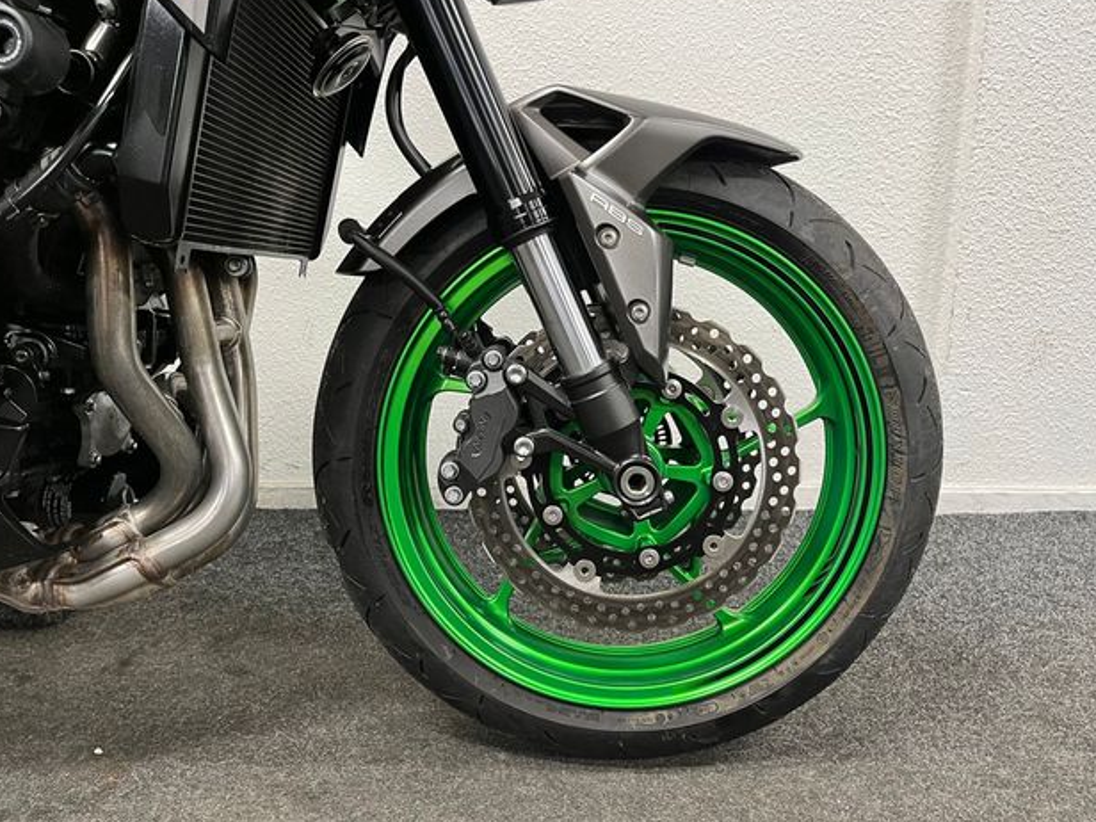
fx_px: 855
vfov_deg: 51.4
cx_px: 544
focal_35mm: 27
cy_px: 402
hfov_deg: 65.3
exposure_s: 1/50
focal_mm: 5.1
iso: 250
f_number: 1.6
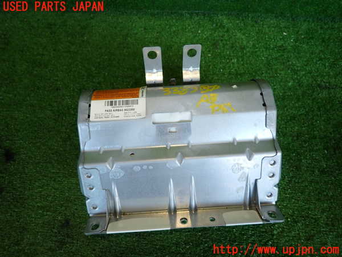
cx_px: 171
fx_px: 247
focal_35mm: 25
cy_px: 128
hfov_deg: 69.4
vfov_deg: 54.9
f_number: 2
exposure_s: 1/80
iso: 200
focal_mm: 4.5
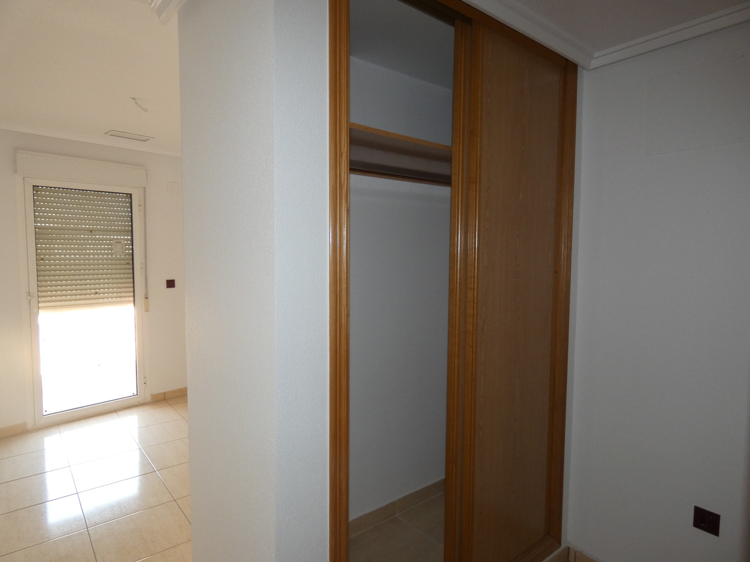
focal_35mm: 20
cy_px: 281
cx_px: 375
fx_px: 433
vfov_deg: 66.0
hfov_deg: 81.7
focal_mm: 3.6
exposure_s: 1/60
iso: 250
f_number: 2.8
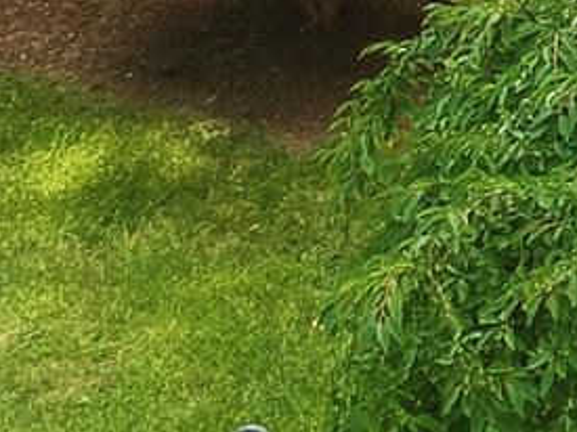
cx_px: 1022
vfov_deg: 7.5
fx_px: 3099
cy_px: -606
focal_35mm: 186
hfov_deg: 10.1
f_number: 2.6
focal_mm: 4.49
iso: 200
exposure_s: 1/320
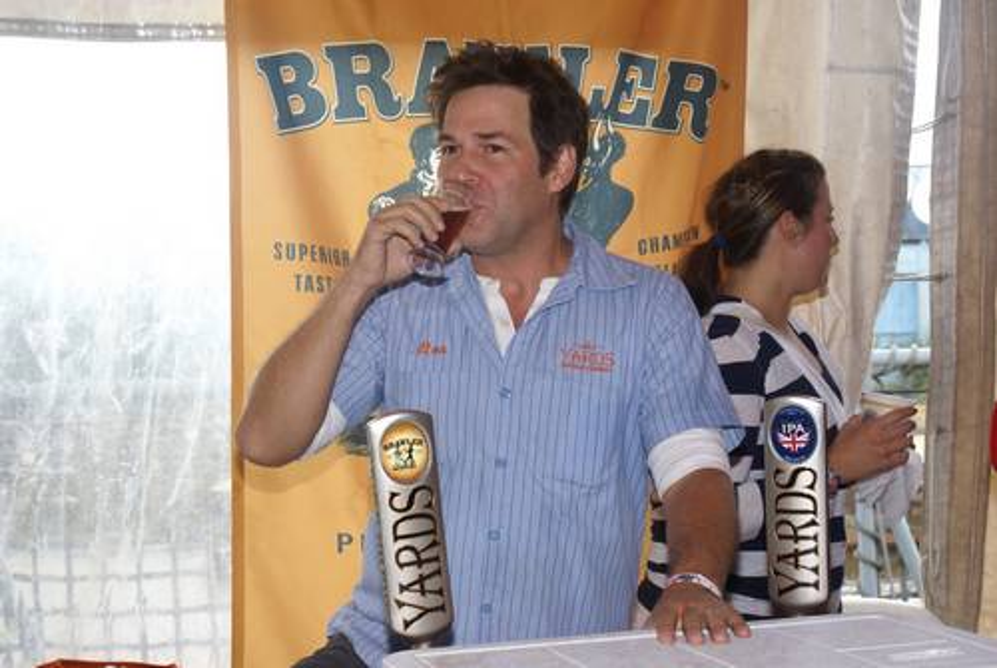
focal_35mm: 68
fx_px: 1872
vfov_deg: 20.2
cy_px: 334
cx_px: 498
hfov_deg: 29.8
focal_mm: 45
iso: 400
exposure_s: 1/60
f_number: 8
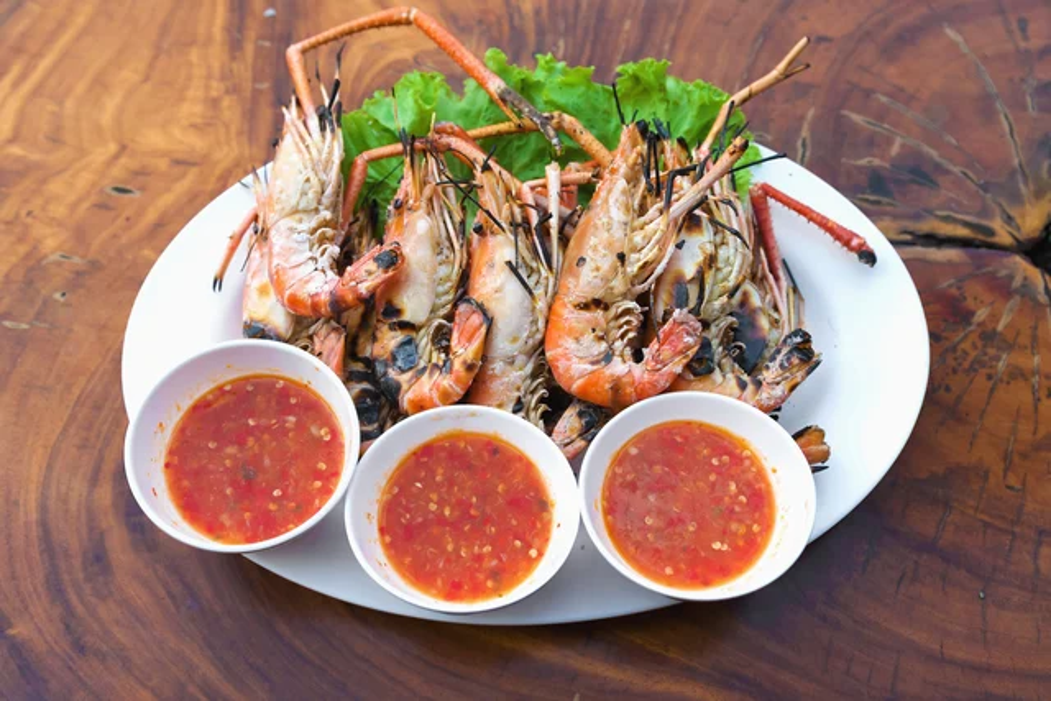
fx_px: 1051
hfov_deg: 53.1
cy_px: 350
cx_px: 526
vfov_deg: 36.9
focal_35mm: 36
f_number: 4
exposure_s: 1/400
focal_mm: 24
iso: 200
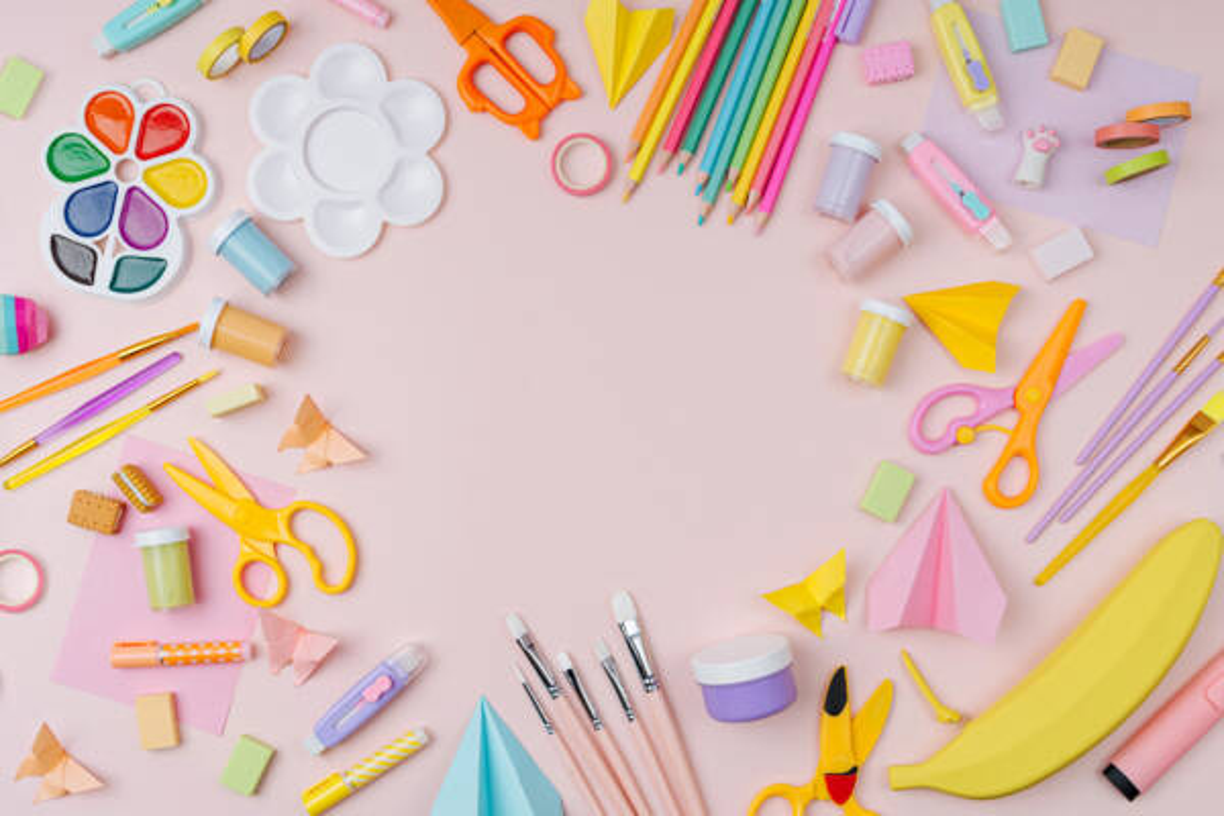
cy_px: 408
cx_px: 612
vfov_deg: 35.1
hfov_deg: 50.7
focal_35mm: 38
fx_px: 1292
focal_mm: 38
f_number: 7.1
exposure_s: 1/125
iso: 125
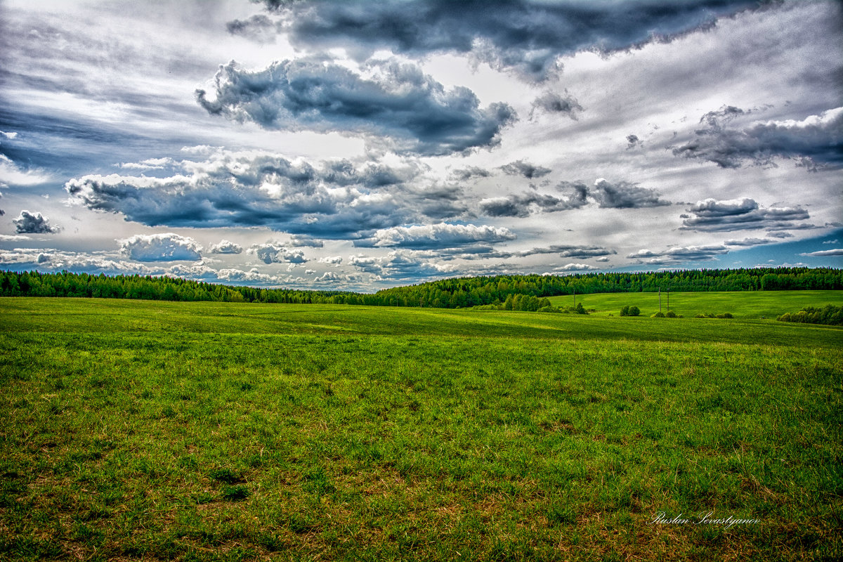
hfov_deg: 59.5
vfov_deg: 41.7
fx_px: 738
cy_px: 281
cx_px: 422
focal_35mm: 32
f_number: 5.6
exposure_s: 1/1000
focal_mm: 21
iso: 100
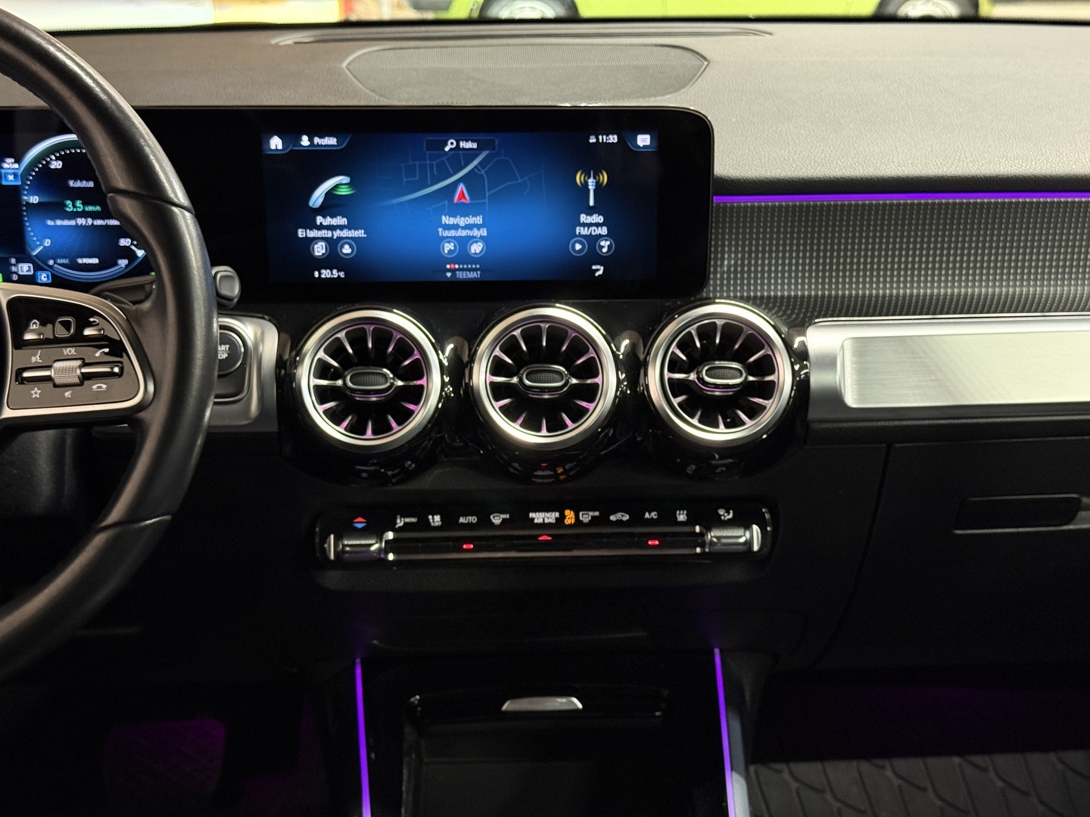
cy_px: 408
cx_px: 545
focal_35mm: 48
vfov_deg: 30.3
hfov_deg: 39.7
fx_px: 1511
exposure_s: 1/33
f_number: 1.78
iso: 400
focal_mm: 6.76
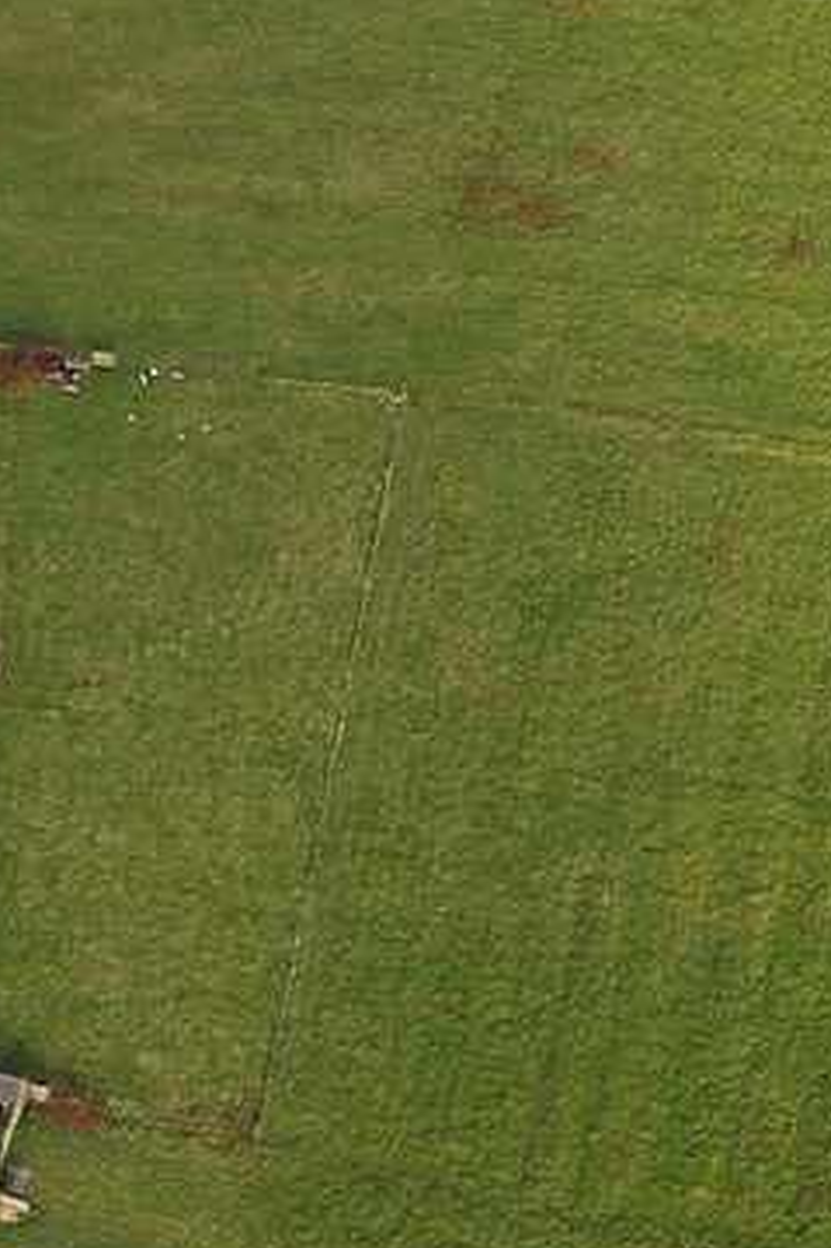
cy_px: -1318
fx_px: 7416
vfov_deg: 9.0
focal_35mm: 214
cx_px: -692
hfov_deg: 6.3
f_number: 4
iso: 400
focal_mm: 48
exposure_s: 1/1000
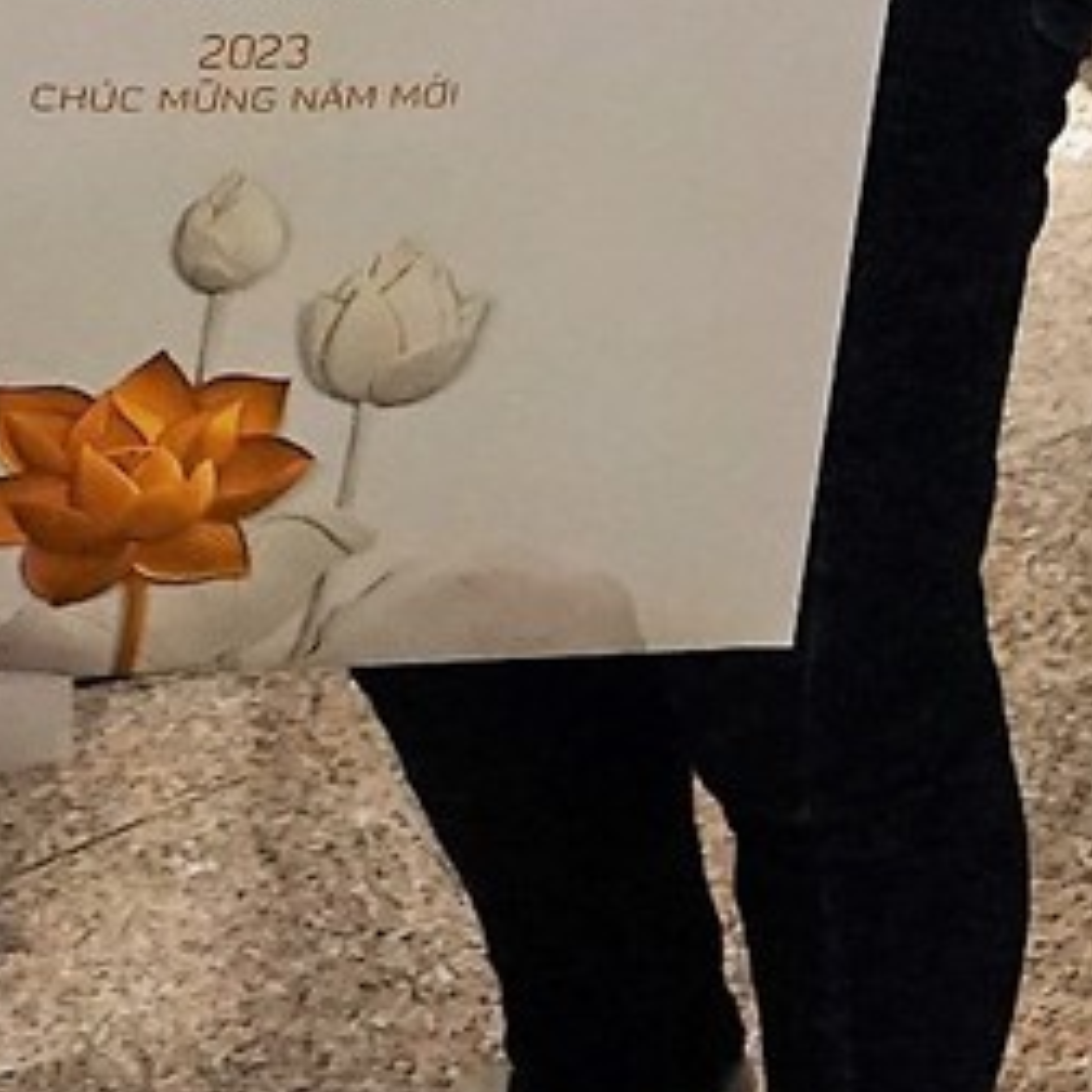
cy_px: -1714
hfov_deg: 14.8
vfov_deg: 12.1
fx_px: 3855
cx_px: 1712
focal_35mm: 108
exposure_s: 1/320
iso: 3200
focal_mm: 16
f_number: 4
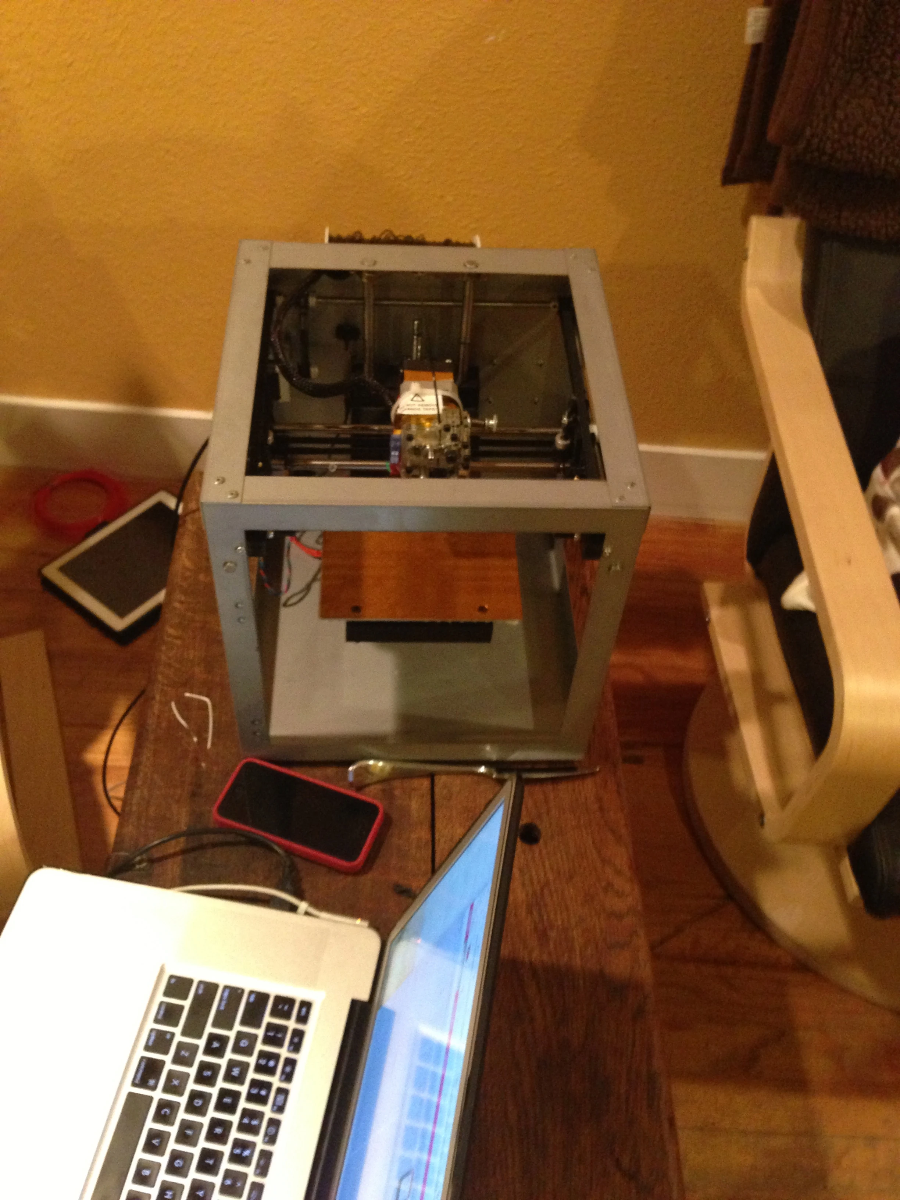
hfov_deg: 42.9
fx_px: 1144
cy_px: 600
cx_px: 450
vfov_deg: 55.4
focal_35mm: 33
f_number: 2.4
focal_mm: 4.13
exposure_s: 1/15
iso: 400
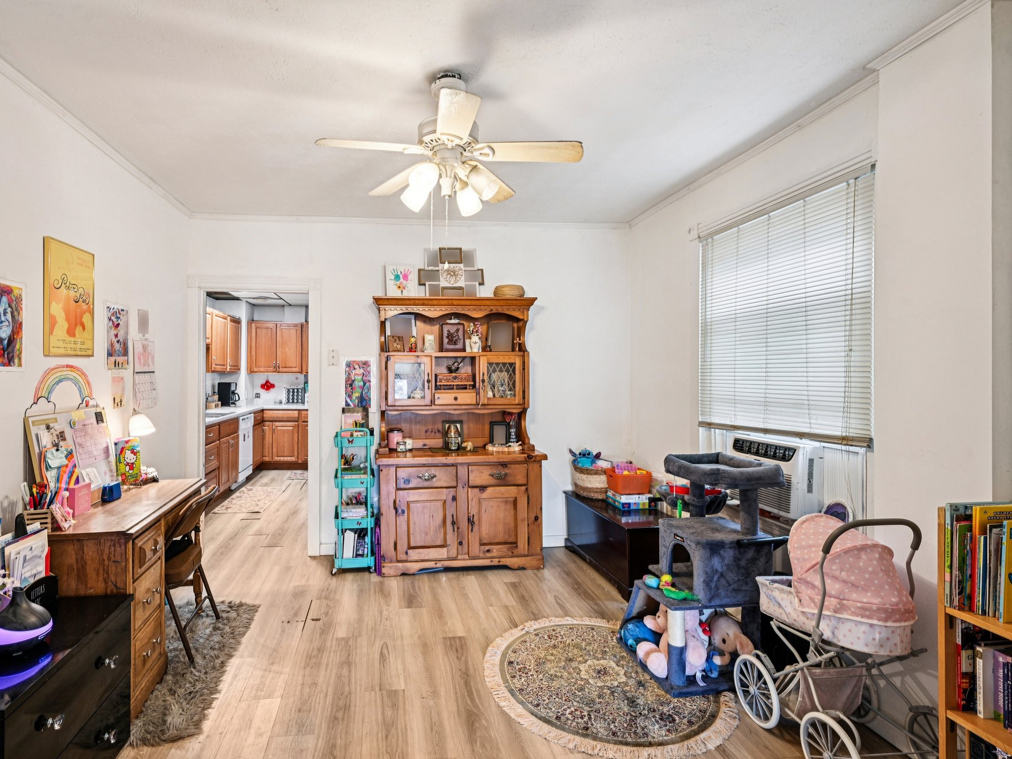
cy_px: 377
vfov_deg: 71.6
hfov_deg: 87.2
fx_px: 526
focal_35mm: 18
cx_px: 432
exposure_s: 1/5
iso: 400
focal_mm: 16
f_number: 8
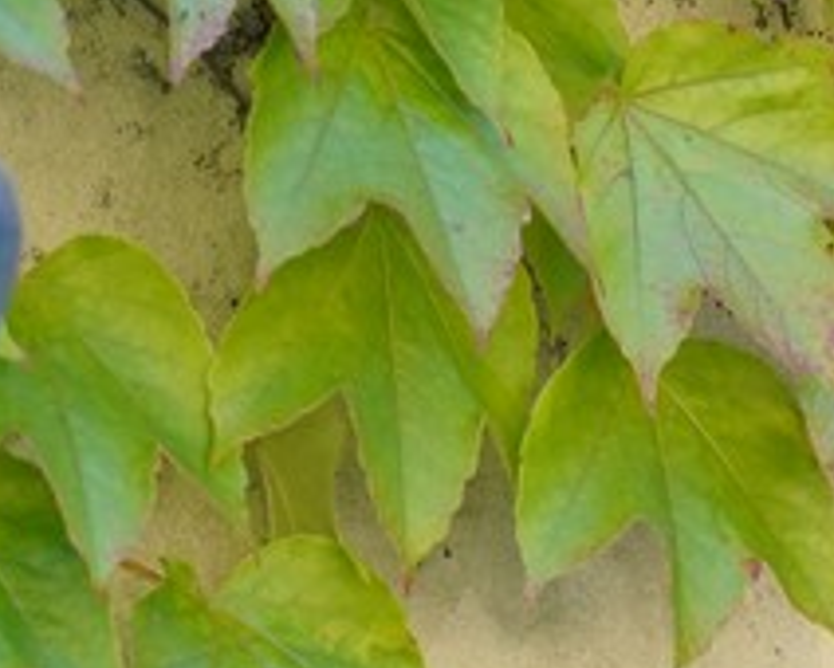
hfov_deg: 5.1
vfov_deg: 4.1
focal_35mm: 377
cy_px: 310
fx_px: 9314
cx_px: 1058
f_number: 4
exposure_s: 1/200
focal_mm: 71
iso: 400
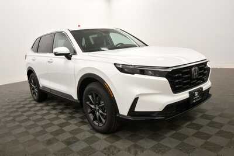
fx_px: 195
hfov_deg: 61.9
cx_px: 117
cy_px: 78
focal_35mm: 30
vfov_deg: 43.6
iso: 800
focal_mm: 20
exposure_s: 1/200
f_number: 5.6
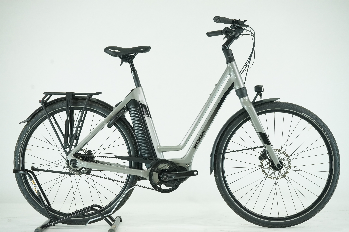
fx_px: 562
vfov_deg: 23.4
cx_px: 174
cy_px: 116
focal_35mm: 58
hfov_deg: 34.5
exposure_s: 1/200
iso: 2500
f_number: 7.1
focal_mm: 58
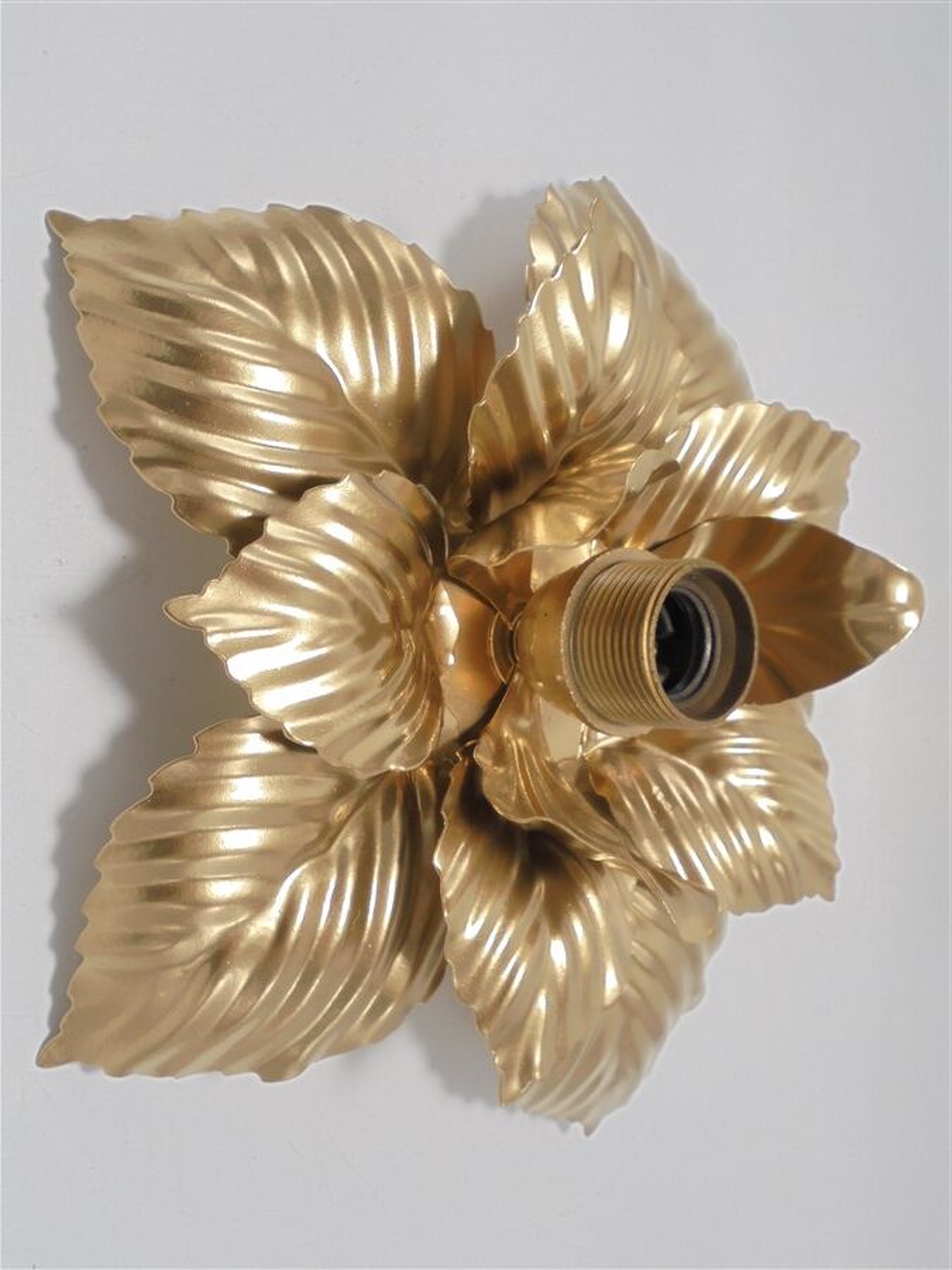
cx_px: 476
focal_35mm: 34
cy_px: 635
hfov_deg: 41.8
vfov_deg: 54.0
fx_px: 1247
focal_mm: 6.1
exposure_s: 1/60
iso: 100
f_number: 4
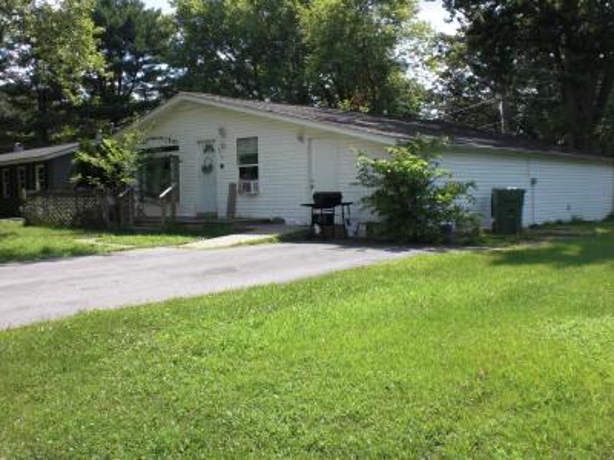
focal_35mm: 38
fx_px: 674
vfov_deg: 37.7
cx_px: 307
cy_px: 230
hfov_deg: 49.0
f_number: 5.6
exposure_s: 1/200
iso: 64
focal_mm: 6.3
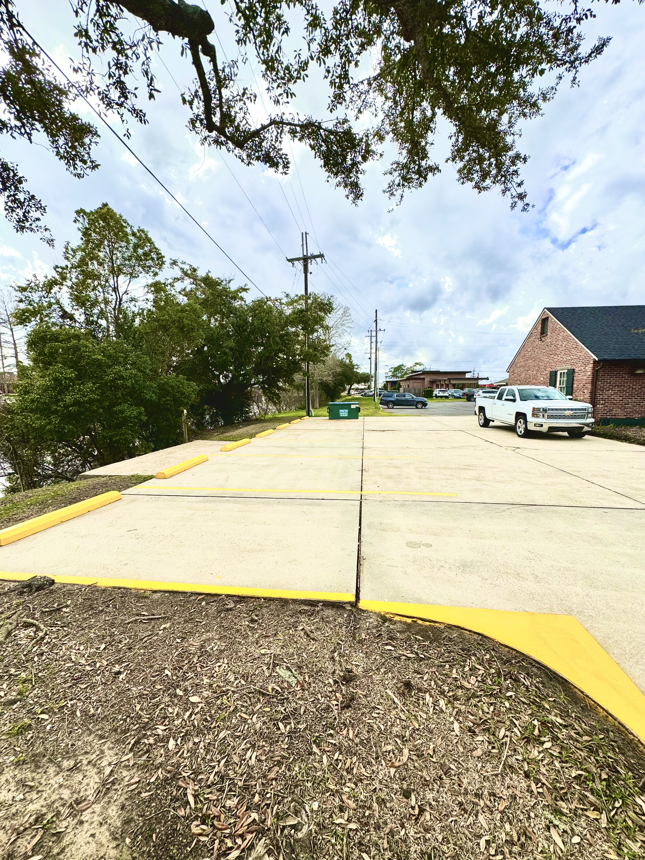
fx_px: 348
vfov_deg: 102.1
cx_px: 322
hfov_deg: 85.7
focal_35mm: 14
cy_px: 430
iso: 40
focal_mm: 2.22
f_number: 2.2
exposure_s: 1/1006
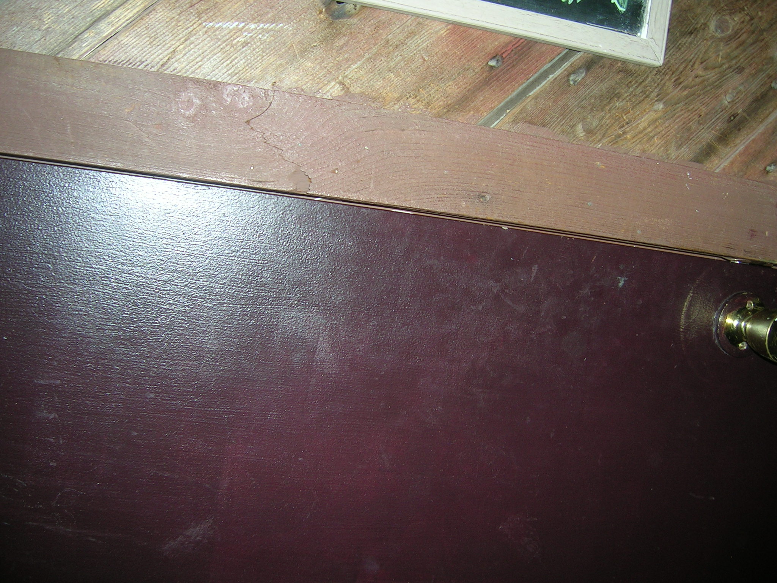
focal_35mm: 35
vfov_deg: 40.7
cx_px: 388
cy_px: 292
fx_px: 786
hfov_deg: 52.6
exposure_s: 1/60.1
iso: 50
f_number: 2.8
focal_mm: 5.4
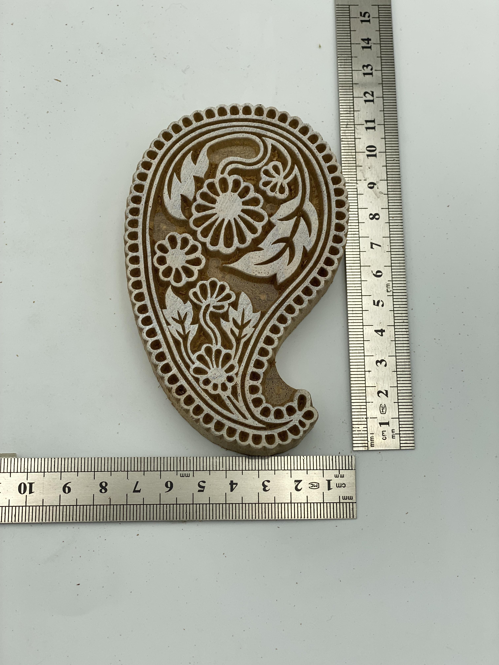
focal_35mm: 52
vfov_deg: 36.8
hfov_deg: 28.0
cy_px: 332
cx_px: 250
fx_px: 999
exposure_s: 1/727
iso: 20
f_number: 2
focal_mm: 6
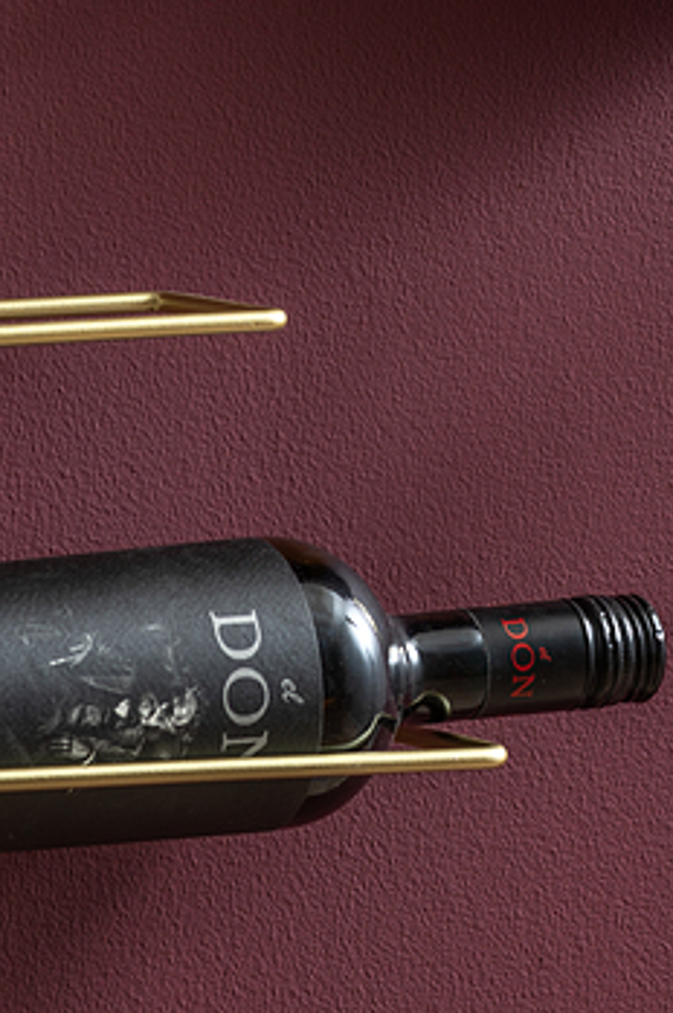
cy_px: -135
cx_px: 731
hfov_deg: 3.4
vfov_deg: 5.2
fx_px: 11182
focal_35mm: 398
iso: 31
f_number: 7.1
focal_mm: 160
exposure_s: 1/100
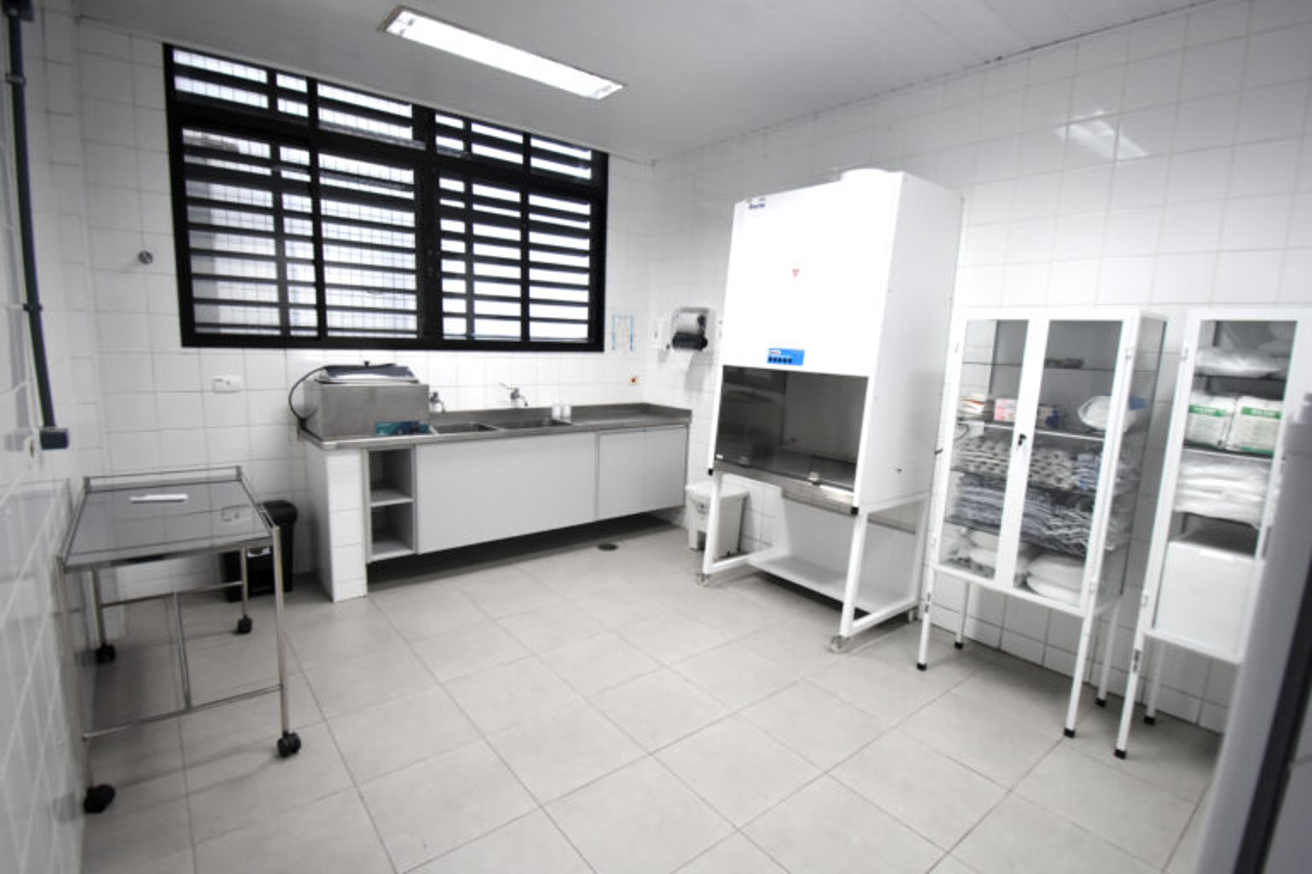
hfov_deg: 95.0
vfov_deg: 72.1
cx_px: 656
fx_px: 601
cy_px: 437
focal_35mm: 16
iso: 1600
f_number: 5.6
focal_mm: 11
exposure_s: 1/80
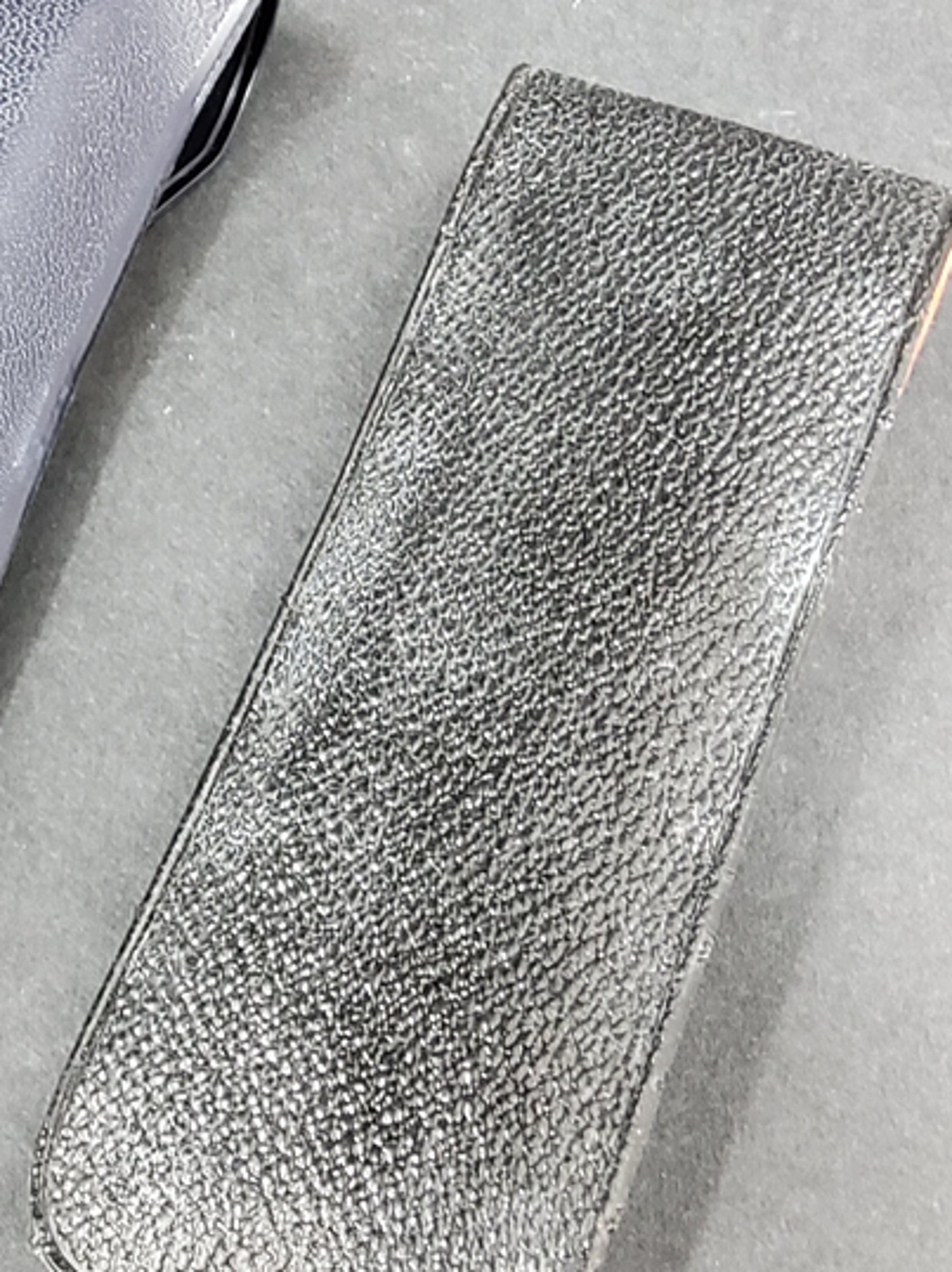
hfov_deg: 24.5
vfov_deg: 33.2
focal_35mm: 58
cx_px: 97
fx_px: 2128
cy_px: 582
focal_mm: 3.08
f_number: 2
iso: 320
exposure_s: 1/50
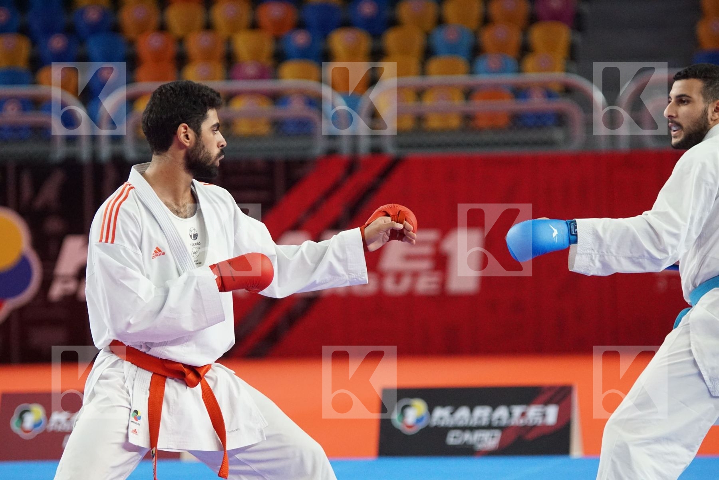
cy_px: 240
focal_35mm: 225
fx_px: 4493
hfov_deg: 9.1
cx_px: 360
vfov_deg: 6.1
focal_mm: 150
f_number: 2.8
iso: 3200
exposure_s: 1/1600
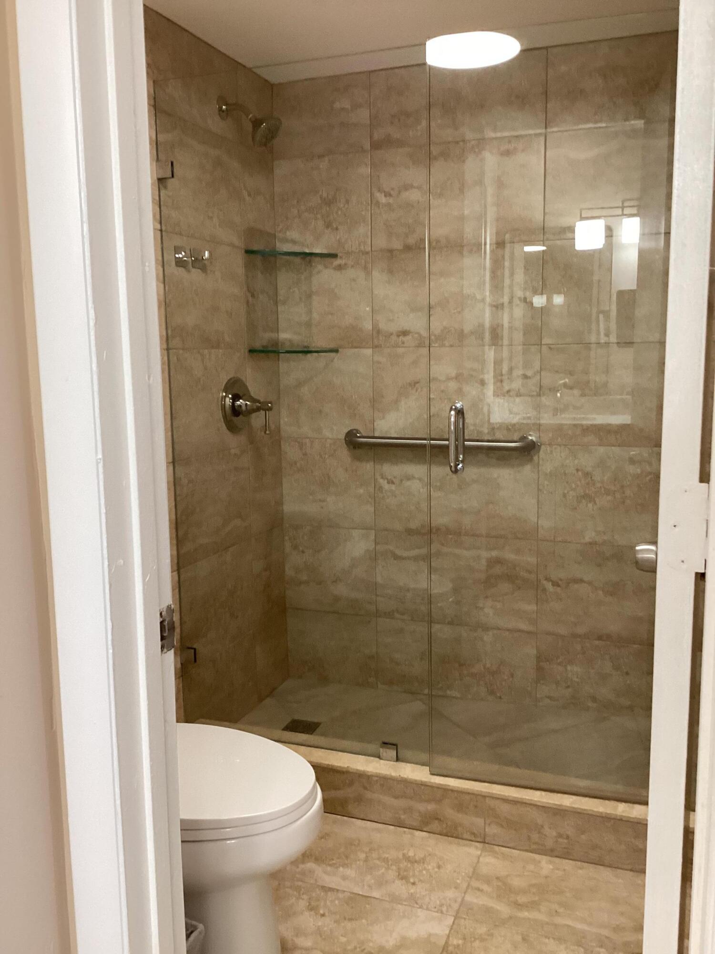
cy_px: 477
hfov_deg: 45.4
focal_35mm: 31
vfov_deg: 58.4
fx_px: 854
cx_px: 358
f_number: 2.4
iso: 200
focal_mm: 3.3
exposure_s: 1/60
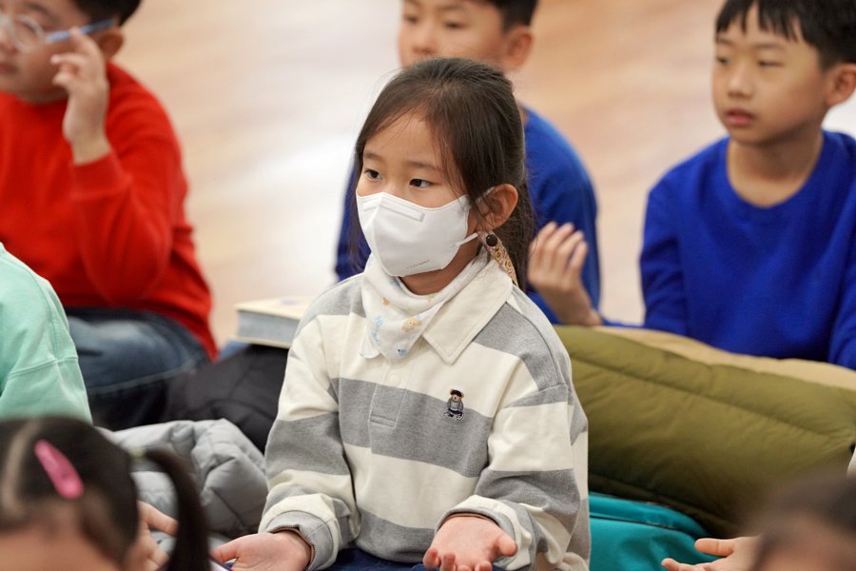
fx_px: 4755
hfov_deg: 10.3
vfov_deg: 6.9
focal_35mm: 200
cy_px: 286
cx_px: 428
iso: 3200
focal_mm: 200
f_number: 4
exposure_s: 1/250
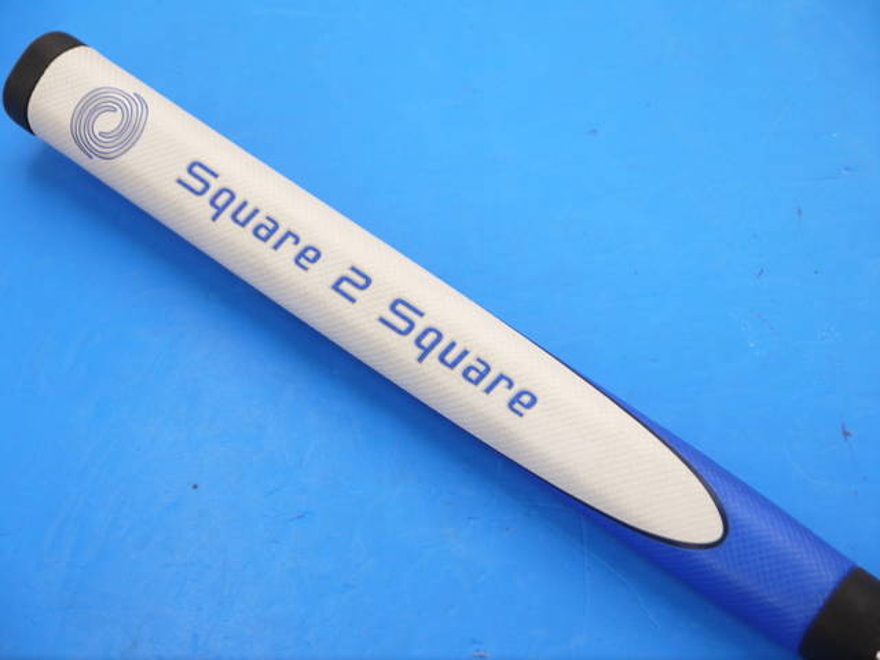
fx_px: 2135
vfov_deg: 17.6
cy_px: 330
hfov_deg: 23.3
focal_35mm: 84
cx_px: 440
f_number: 5.6
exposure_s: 1/80
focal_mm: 42
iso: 400
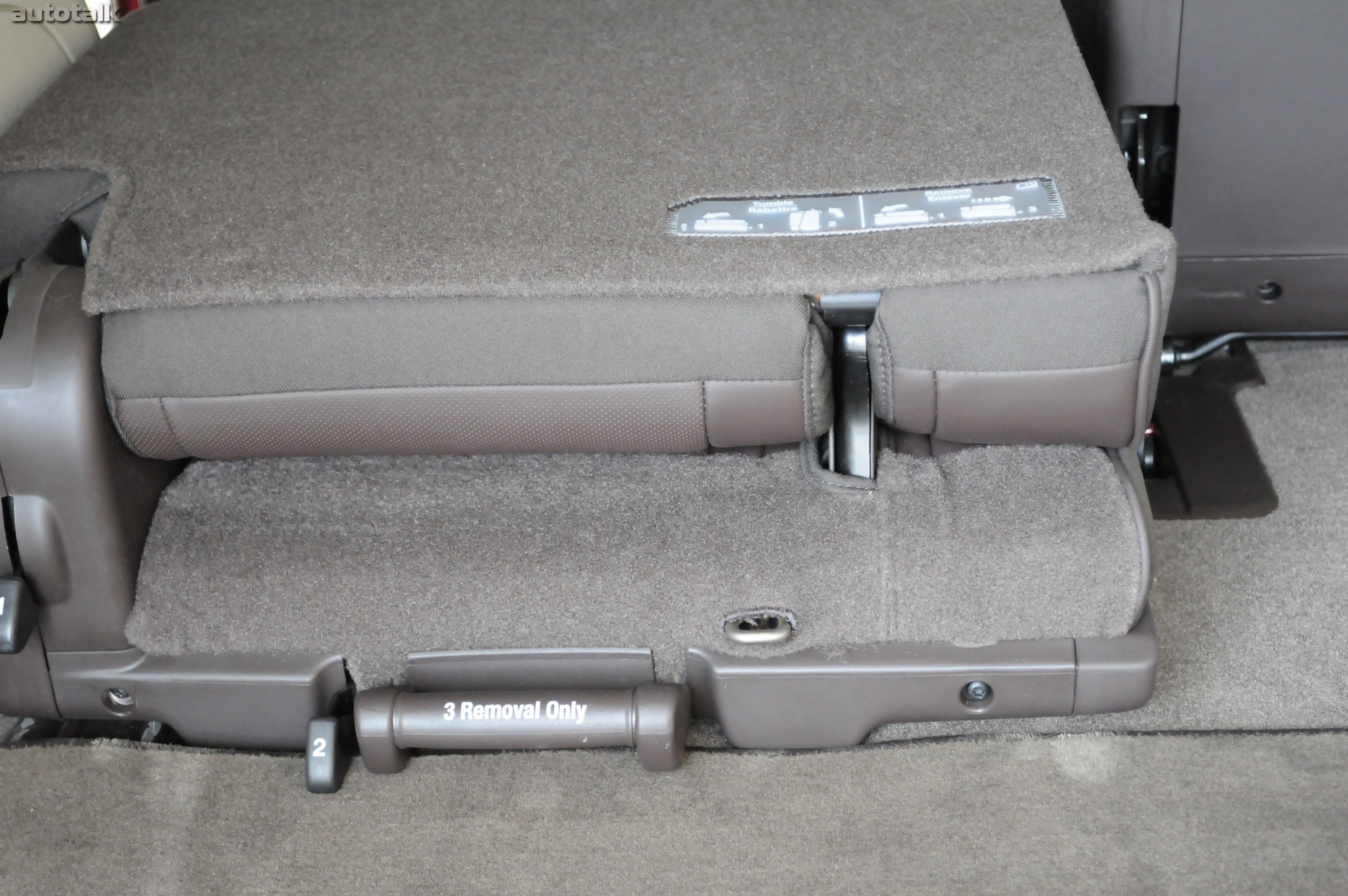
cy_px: 448
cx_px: 674
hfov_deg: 33.4
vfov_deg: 22.6
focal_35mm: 60
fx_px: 2244
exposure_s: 1/60
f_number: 5.3
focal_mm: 40
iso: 2000
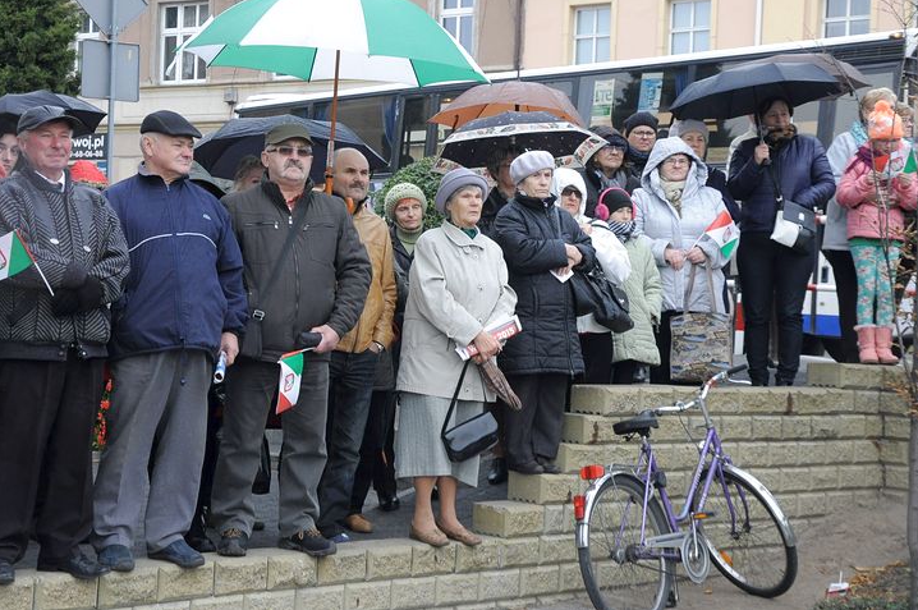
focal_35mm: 71
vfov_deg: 19.1
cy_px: 253
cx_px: 437
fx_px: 1808
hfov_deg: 28.5
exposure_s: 1/160
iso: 800
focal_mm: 40
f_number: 6.3
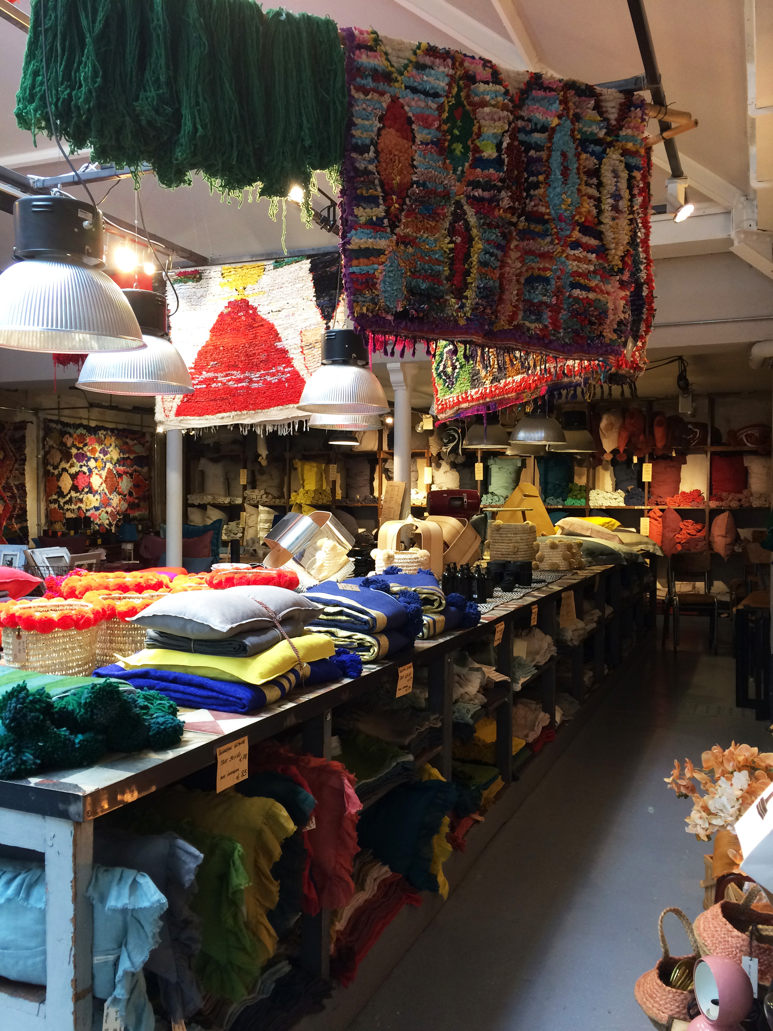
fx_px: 863
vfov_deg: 61.7
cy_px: 516
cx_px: 386
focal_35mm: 29
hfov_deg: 48.2
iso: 125
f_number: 2.2
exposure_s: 1/33
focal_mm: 4.15
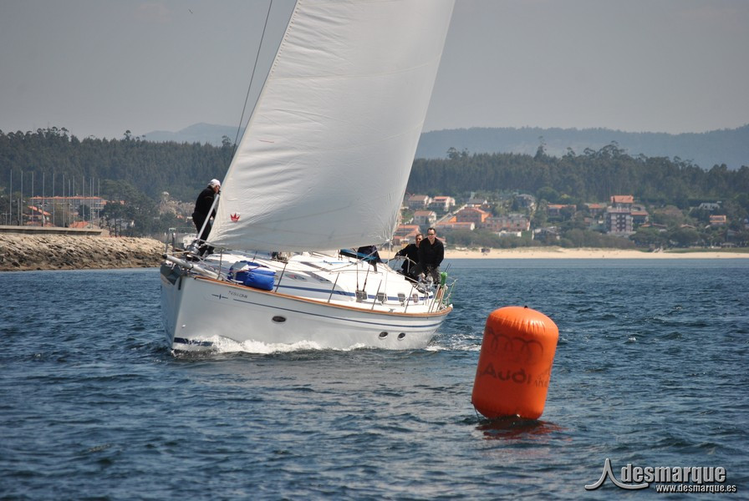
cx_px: 374
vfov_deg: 6.3
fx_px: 4531
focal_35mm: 218
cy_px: 250
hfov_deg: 9.4
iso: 200
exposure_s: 1/1600
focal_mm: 145
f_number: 5
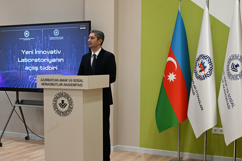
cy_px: 92
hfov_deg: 37.5
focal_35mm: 53
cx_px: 123
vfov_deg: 25.5
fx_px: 356
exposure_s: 1/80
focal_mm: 44
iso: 2500
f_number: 7.1
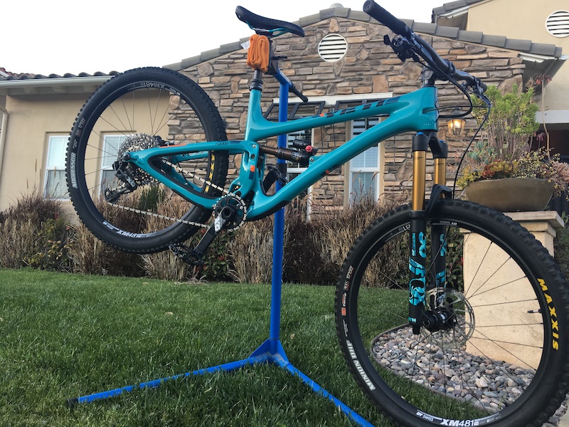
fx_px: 477
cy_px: 214
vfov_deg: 48.2
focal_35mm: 29
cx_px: 284
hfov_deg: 61.7
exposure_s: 1/120
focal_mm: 4.15
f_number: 2.2
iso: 32
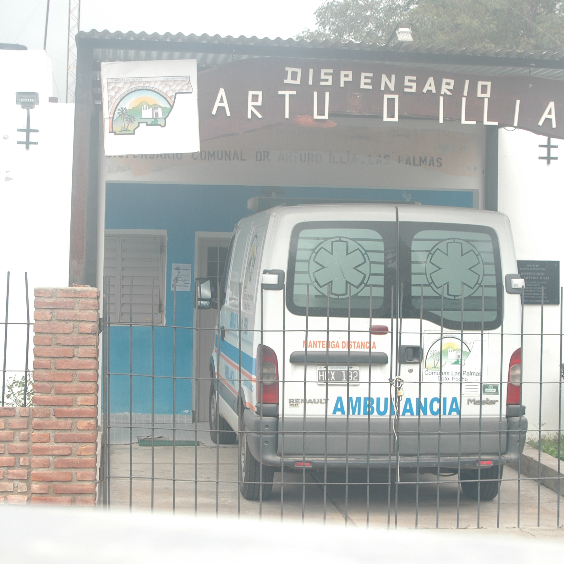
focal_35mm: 75
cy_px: 268
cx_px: 342
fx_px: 1377
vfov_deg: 23.1
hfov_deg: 23.1
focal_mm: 35
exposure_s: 1/250
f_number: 9
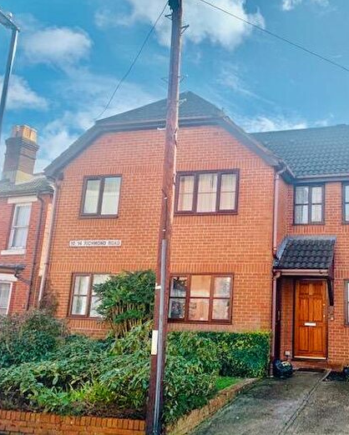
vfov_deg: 52.8
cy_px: 217
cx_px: 281
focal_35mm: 34
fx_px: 439
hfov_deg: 41.4
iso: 25
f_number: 1.8
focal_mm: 4.25
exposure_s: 1/1779
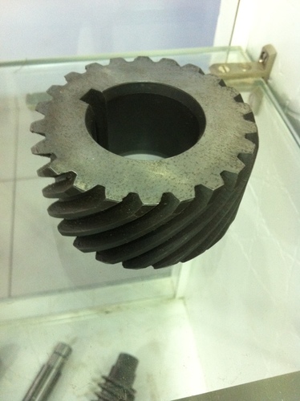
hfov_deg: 40.6
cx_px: 150
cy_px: 200
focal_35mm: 35
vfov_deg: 52.7
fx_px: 405
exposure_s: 1/15
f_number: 2.8
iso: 200
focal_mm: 3.85
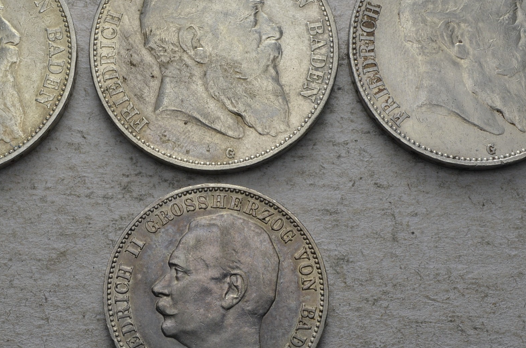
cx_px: 219
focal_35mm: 85
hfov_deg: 23.9
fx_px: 1240
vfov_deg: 16.0
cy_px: 170
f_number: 14
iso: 400
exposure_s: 1/250
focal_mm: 36
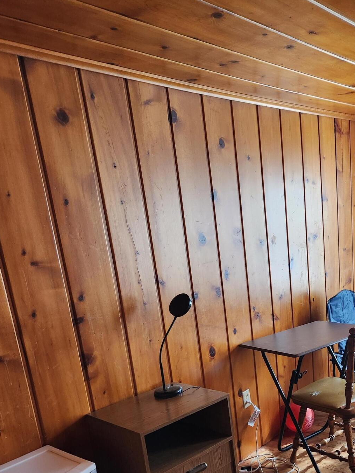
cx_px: 255
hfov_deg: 40.9
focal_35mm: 34
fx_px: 465
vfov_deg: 51.9
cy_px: 348
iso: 400
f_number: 1.8
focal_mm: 5.4
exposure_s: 1/120
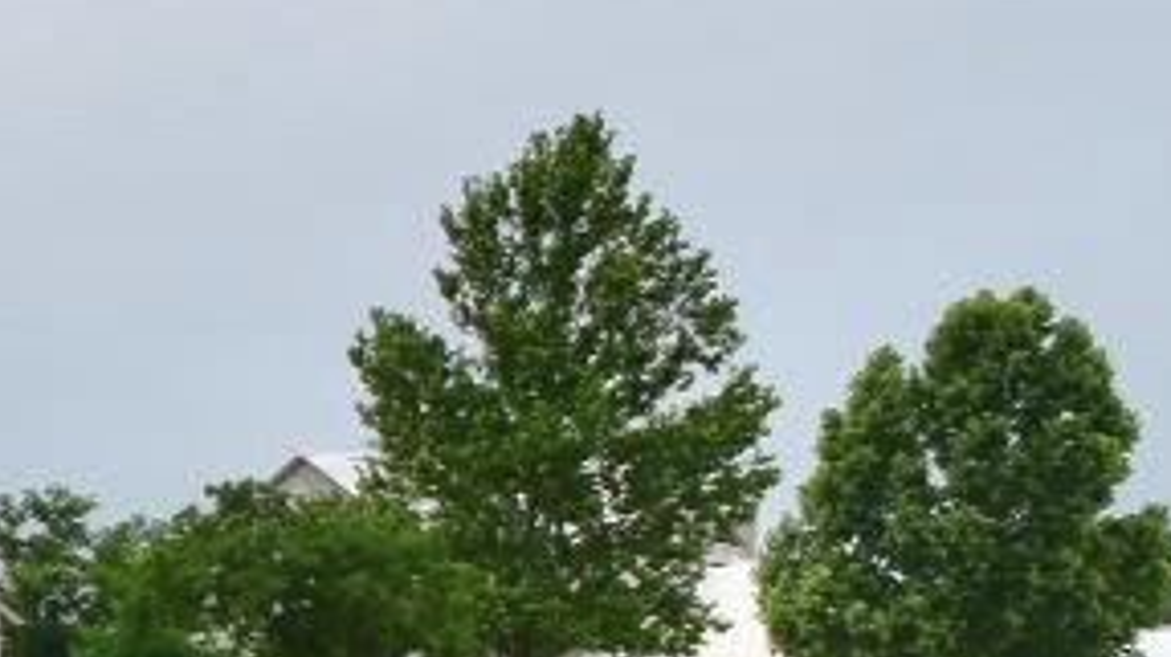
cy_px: 1330
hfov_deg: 9.0
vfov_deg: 5.3
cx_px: -1408
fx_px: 6887
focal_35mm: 222
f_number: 8
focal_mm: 25
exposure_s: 1/200
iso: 100
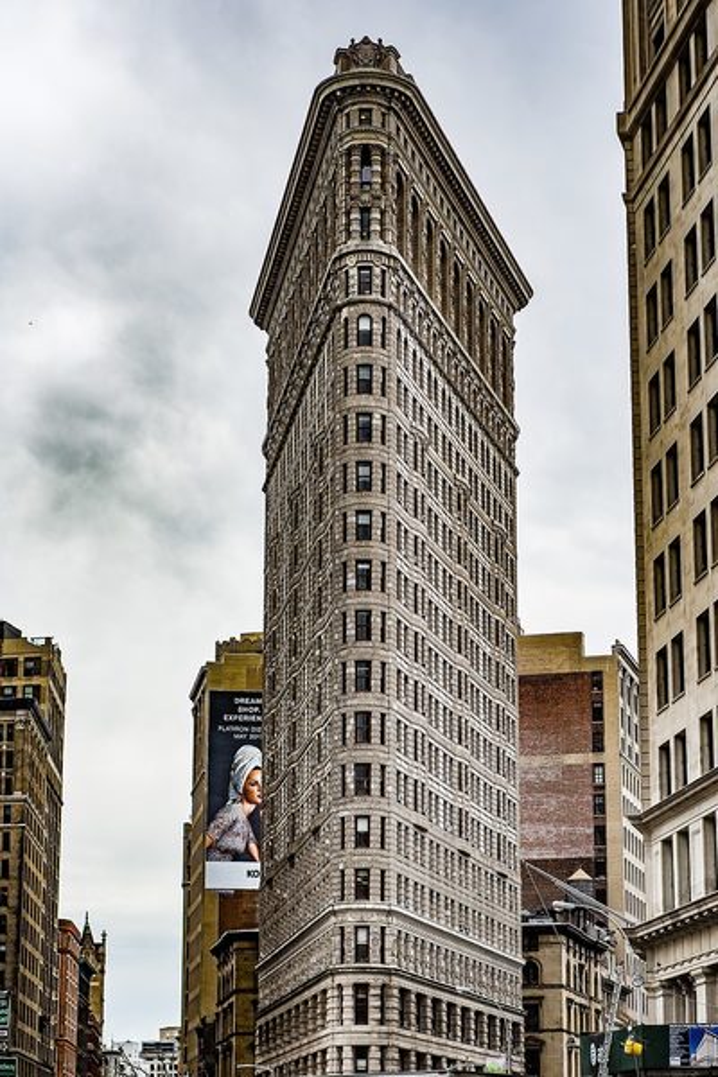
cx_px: 359
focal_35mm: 80
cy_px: 538
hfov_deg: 17.1
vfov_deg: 25.4
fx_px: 2393
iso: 100
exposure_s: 1/640
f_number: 5.6
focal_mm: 80
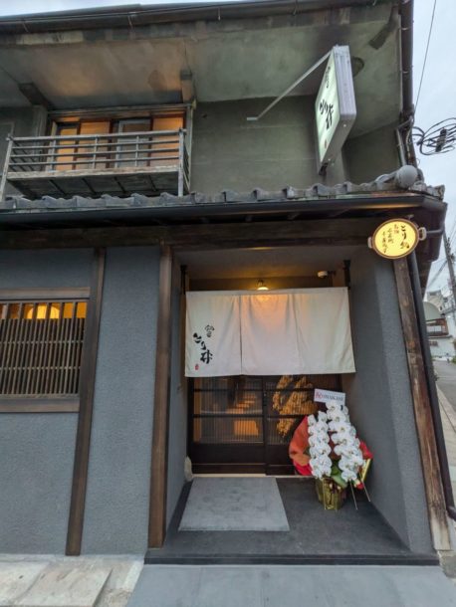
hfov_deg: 85.7
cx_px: 228
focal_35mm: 14
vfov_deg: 102.0
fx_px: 246
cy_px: 304
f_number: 2.2
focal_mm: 1.83
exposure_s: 1/120
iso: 110
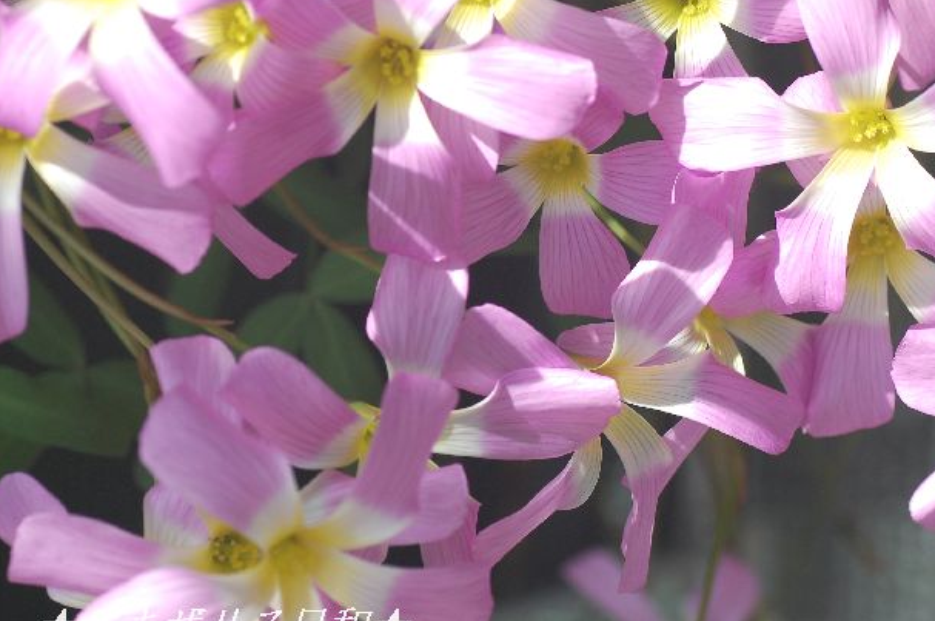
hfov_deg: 11.6
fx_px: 4617
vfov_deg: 7.7
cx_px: 602
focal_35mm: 178
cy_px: 271
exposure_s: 1/125
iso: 400
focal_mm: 90
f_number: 9
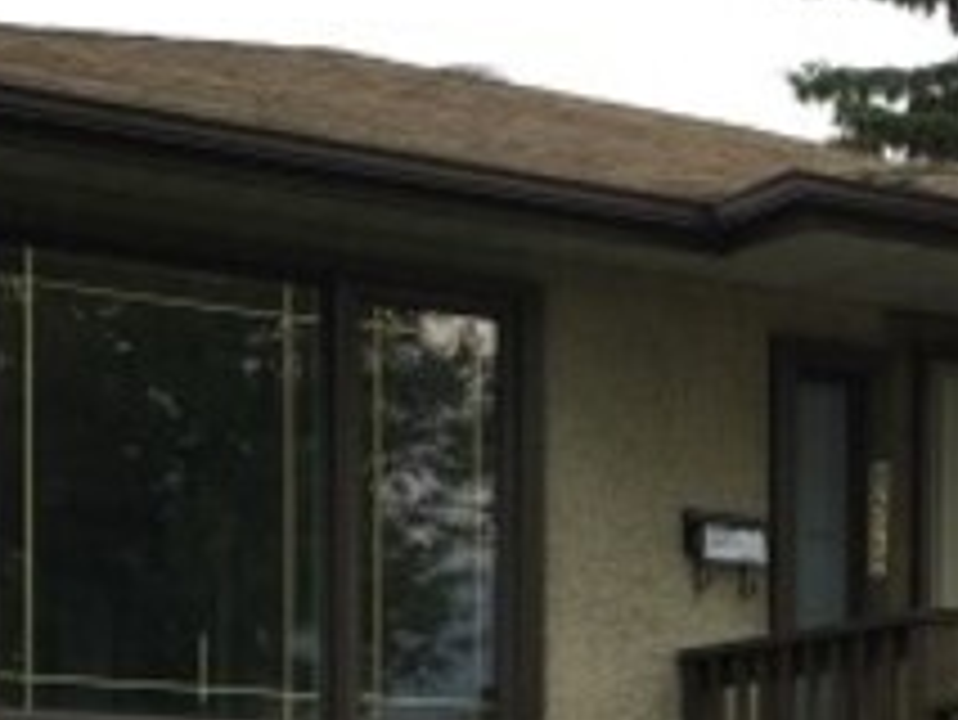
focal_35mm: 109
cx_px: 796
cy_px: 1008
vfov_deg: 13.0
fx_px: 3018
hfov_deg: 17.8
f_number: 2.2
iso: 25
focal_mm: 4.15
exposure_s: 1/574
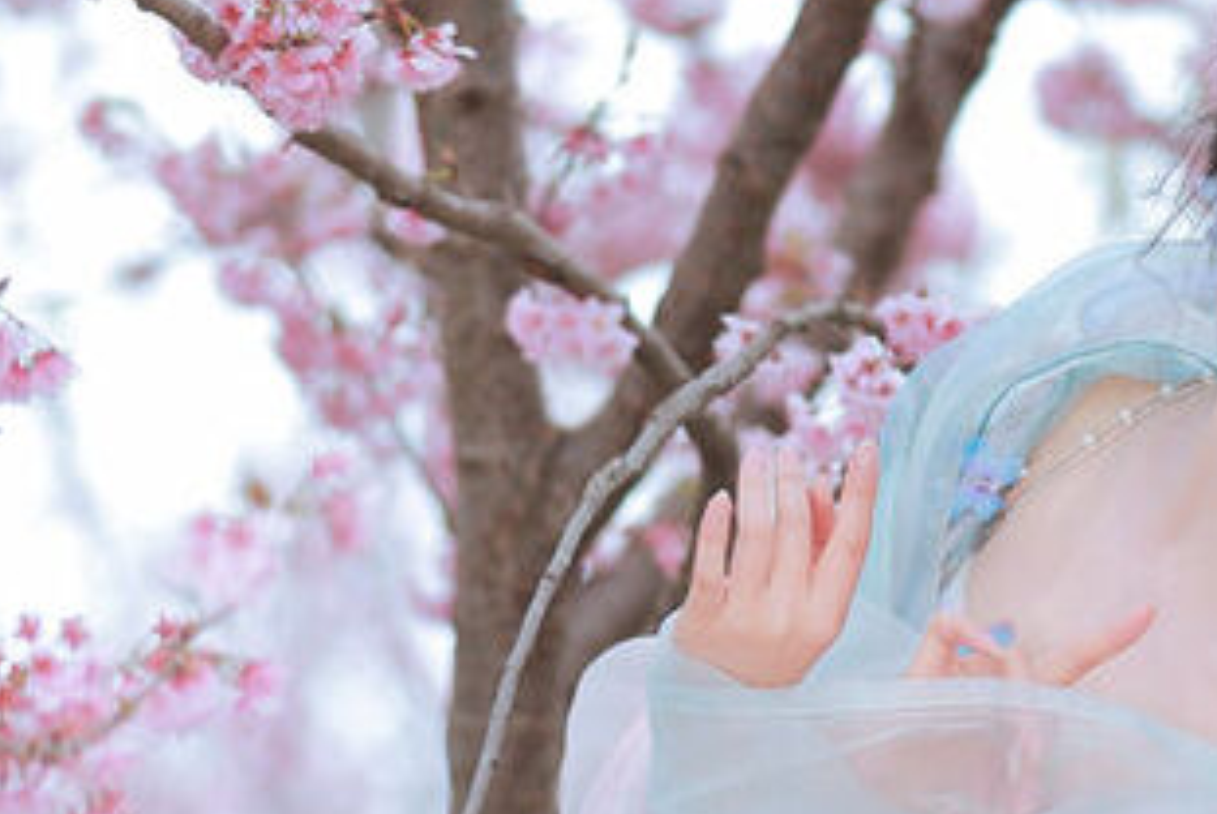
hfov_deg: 5.9
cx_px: 1667
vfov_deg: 4.0
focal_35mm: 344
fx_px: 11640
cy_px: 720
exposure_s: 1/400
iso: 250
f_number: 2.8
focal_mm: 102
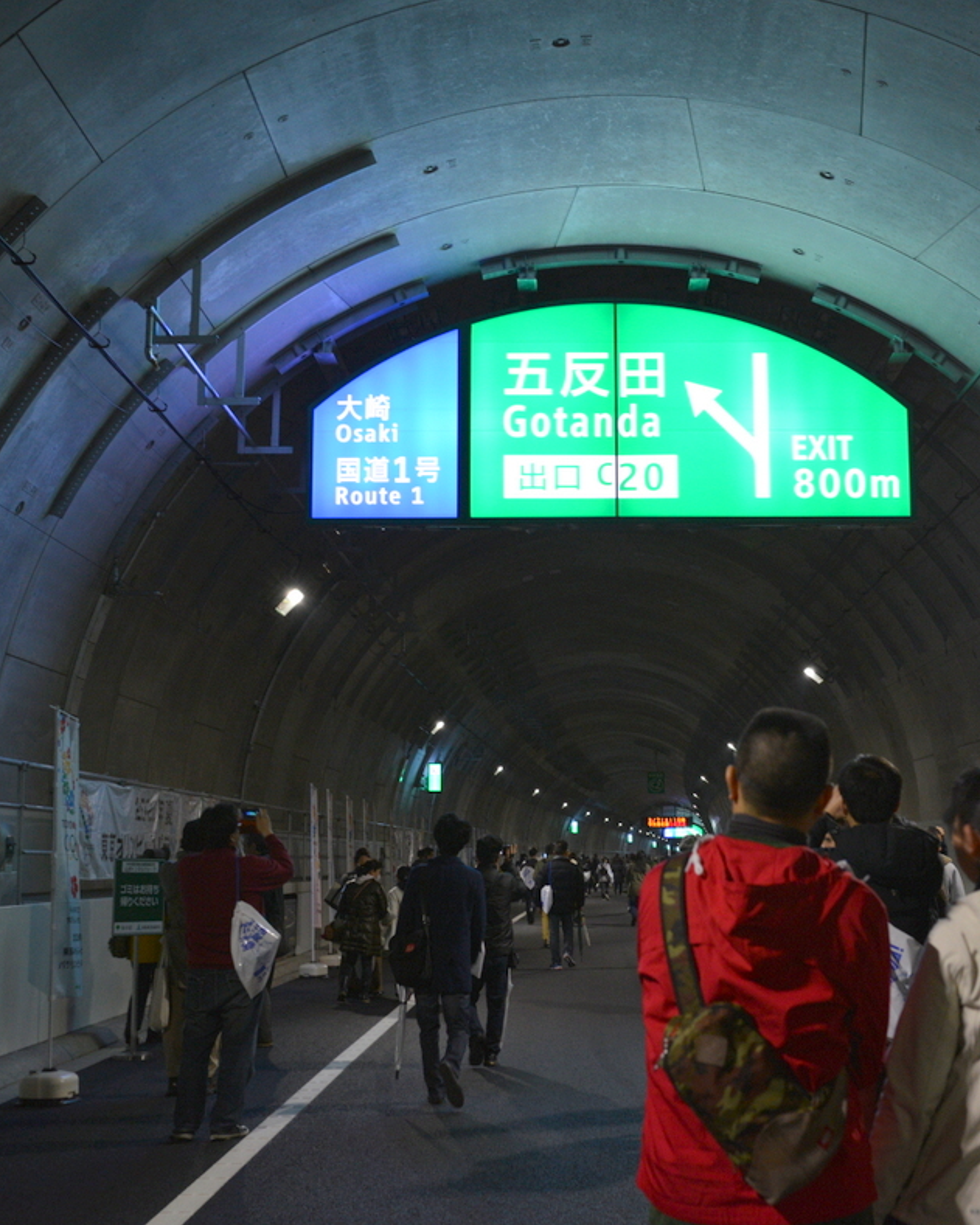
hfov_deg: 30.1
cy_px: 608
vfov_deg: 37.3
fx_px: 1813
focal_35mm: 50
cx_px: 610
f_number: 5.6
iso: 720
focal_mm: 35
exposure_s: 1/40
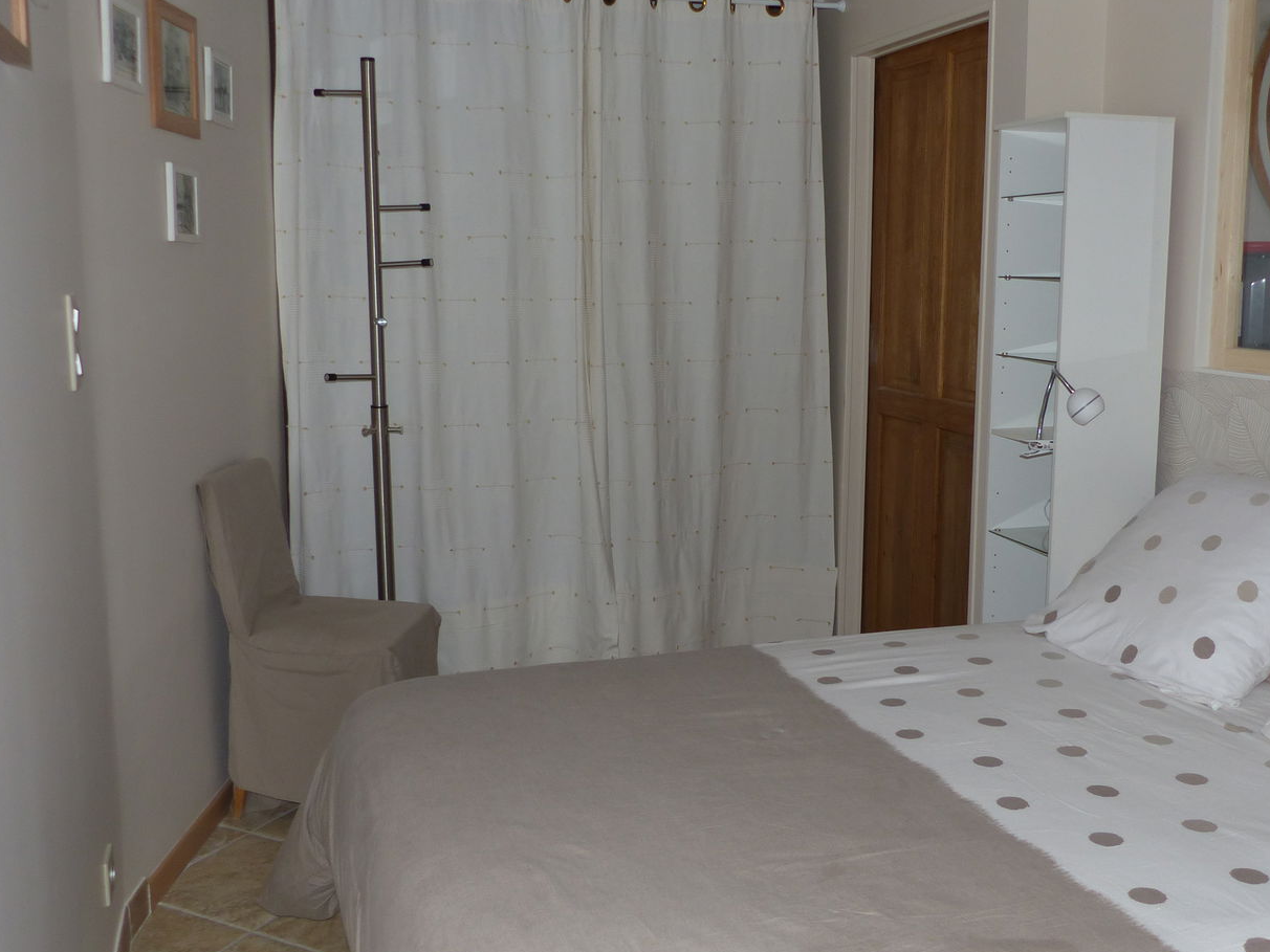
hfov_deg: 55.3
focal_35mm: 33
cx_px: 693
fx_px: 1211
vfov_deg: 42.9
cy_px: 448
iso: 100
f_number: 2.8
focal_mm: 4.5
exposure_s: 1/60
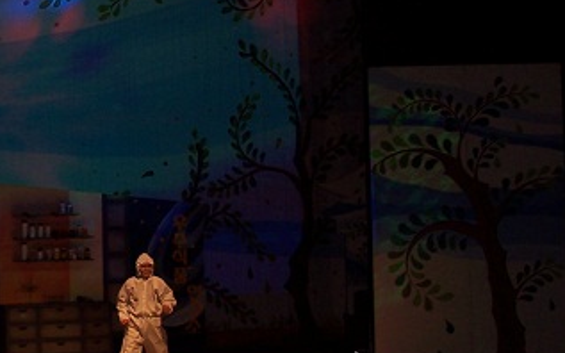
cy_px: 175
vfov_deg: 11.3
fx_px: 1786
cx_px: 5
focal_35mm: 116
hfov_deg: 17.6
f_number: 3.2
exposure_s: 1/60
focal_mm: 8.5
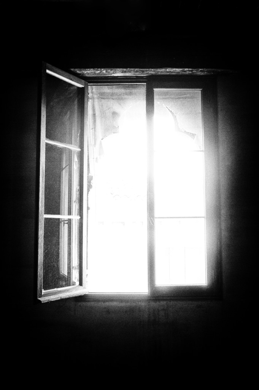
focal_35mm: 34
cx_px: 130
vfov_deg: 55.1
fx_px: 373
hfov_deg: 38.3
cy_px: 195
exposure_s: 1/40
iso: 800
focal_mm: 23
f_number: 4
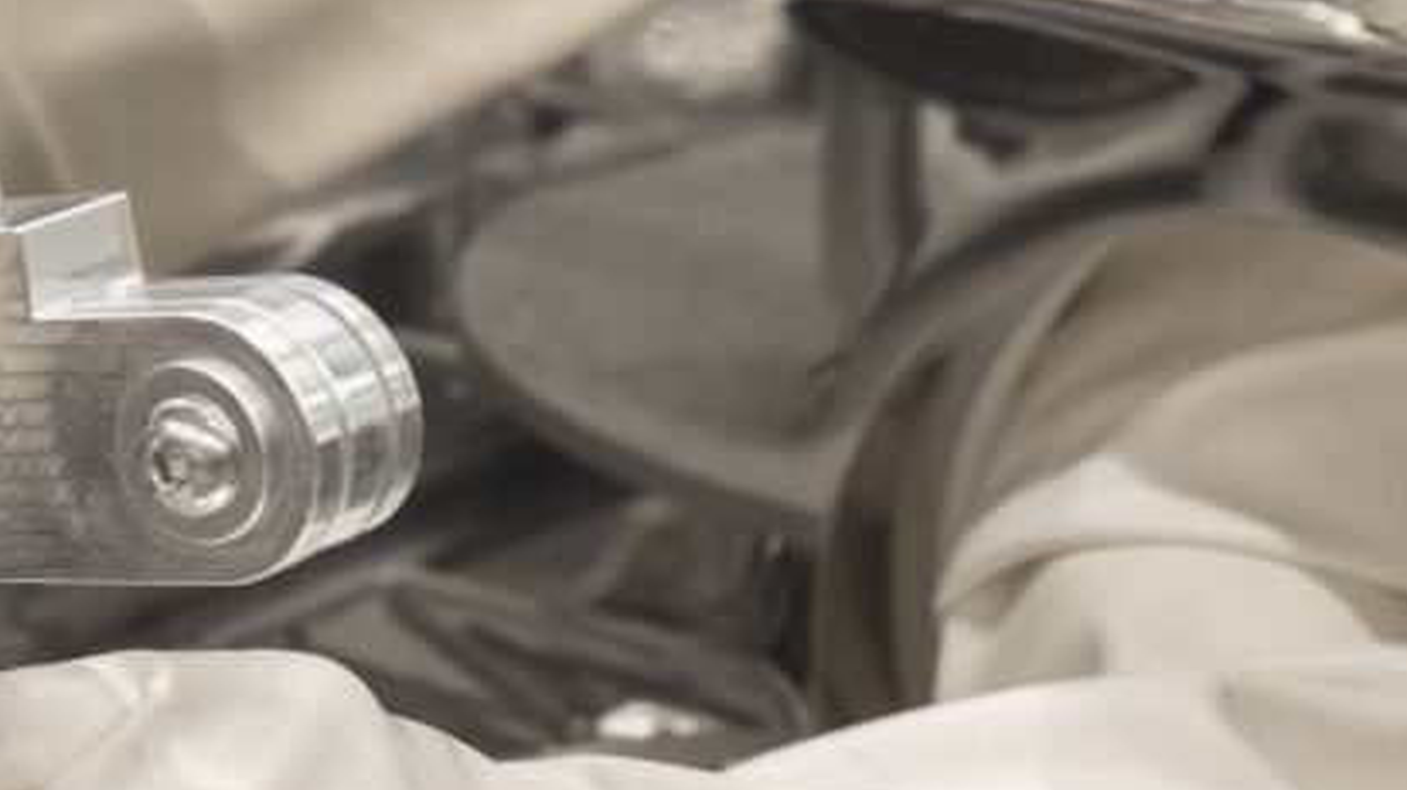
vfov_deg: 9.0
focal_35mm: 134
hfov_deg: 15.3
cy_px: 180
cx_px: -365
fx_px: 4998
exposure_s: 1/200
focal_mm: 44
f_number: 7.1
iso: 1600
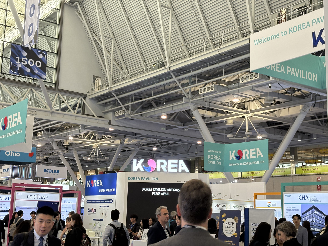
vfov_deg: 28.0
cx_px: 164
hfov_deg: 36.8
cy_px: 123
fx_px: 493
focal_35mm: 52
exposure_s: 1/60
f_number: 1.6
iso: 100
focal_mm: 5.96
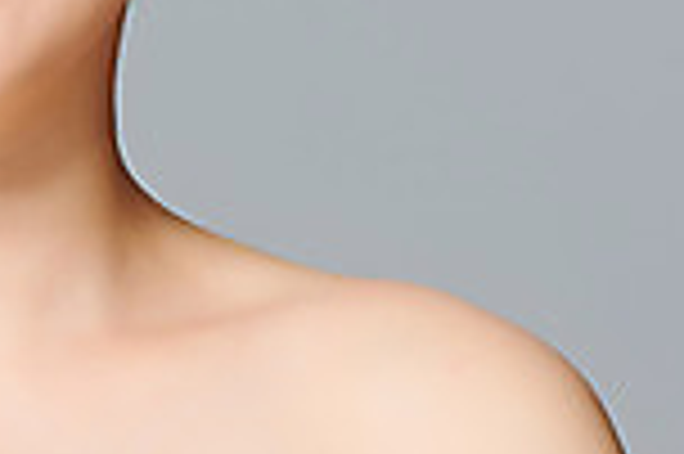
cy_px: -13
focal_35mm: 414
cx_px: -38
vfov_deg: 3.3
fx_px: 7857
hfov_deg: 5.0
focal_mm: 105
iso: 64
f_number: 16
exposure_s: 1/125
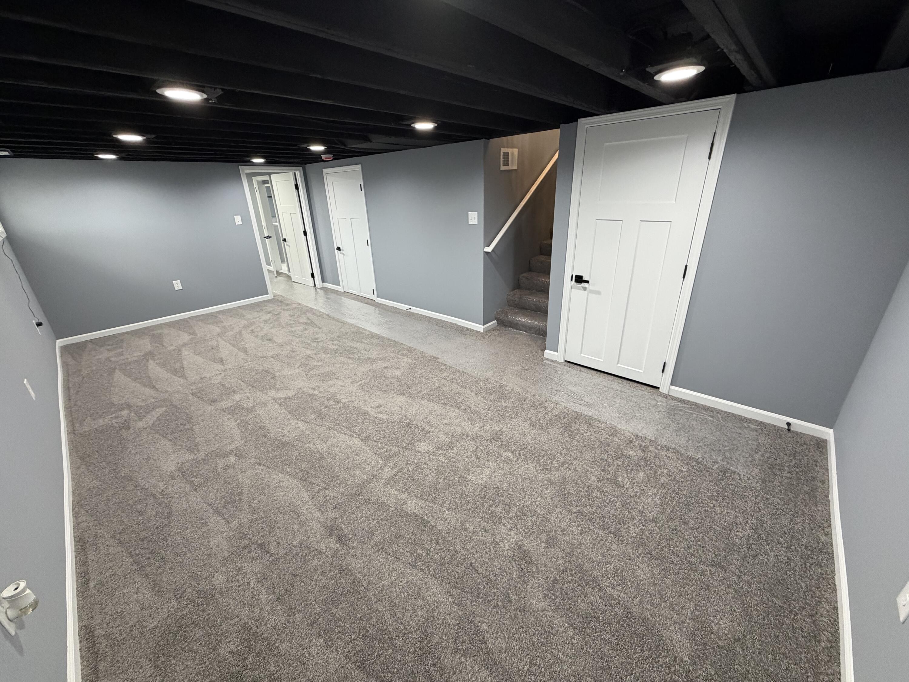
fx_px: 368
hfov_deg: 102.1
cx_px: 454
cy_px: 341
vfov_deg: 85.7
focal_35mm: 14
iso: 320
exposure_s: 1/60
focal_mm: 2.22
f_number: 2.2
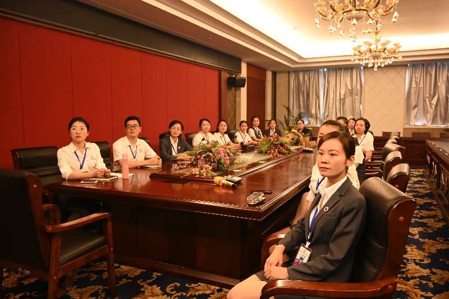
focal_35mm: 29
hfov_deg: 63.7
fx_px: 361
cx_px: 224
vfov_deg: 44.9
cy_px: 150
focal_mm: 29
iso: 2500
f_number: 5
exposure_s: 1/30
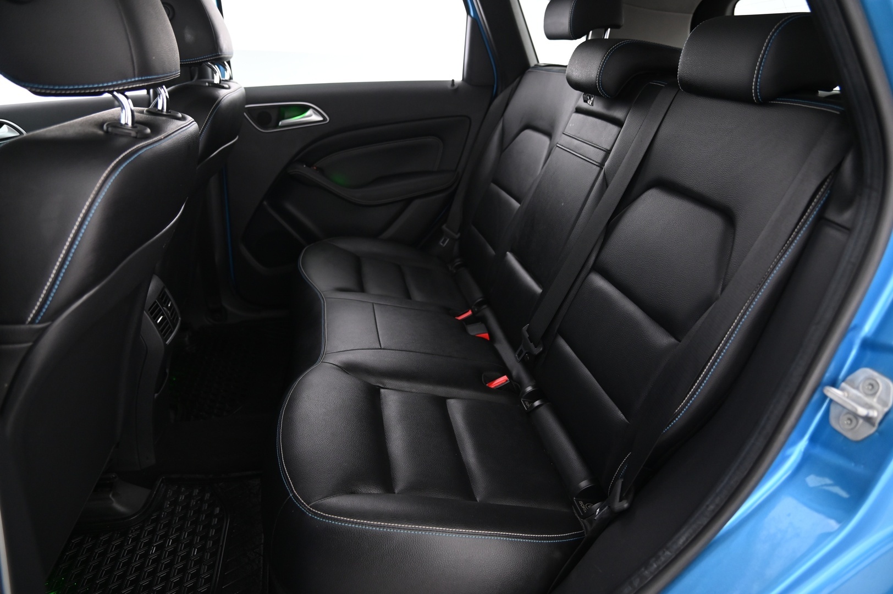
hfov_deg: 73.8
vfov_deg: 53.1
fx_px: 595
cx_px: 446
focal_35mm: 24
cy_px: 297
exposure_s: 1/13
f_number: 4
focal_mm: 24
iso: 2000
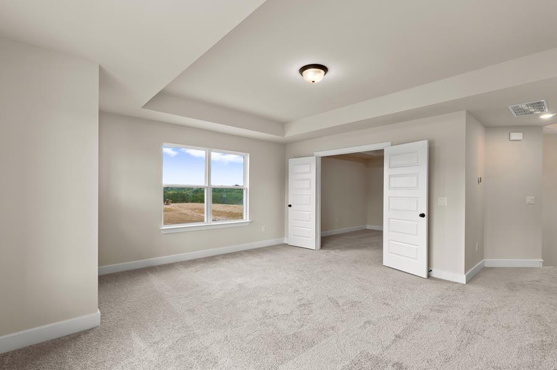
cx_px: 283
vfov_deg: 73.6
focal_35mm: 16
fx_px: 247
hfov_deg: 96.8
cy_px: 196
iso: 100
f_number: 8
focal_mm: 14
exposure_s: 1/6
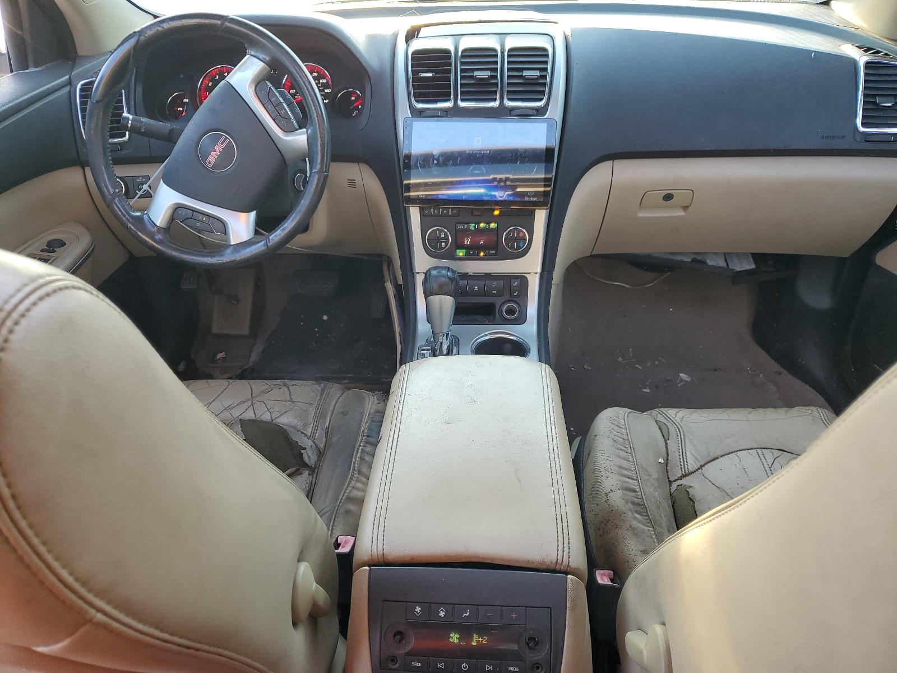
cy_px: 336
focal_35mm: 26
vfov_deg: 53.1
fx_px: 674
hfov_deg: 67.3
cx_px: 448
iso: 84
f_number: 1.5
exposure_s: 1/120
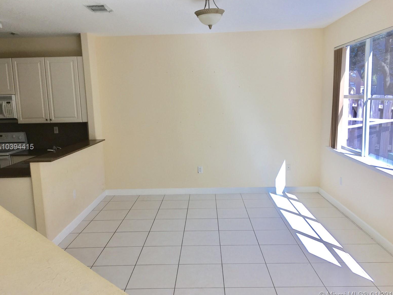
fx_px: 341
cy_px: 147
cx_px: 198
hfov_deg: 60.0
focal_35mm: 30
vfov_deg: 46.8
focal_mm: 4.15
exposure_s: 1/60
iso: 25
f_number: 2.2
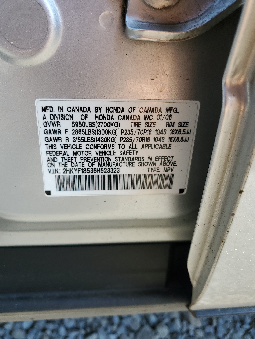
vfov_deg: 67.3
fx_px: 255
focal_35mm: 26
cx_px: 128
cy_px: 170
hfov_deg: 53.1
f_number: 1.5
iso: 50
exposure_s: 1/500
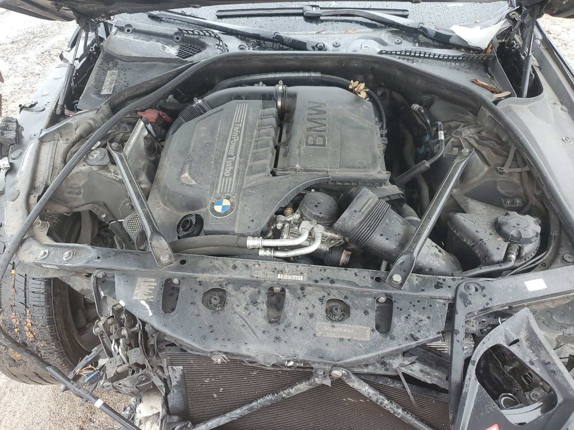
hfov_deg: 67.3
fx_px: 431
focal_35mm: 26
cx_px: 287
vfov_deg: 53.1
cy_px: 215
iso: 92
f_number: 1.5
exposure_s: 1/120
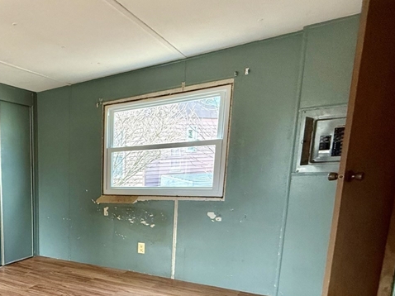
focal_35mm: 30
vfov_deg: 44.6
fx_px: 342
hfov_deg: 49.5
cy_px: 235
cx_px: 4
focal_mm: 2.22
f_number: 2.2
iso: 320
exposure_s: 1/99
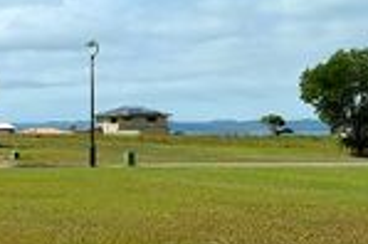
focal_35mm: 104
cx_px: -72
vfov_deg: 13.1
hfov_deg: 18.6
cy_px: 179
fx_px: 1062
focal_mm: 22
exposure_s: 1/1600
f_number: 6.3
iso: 400
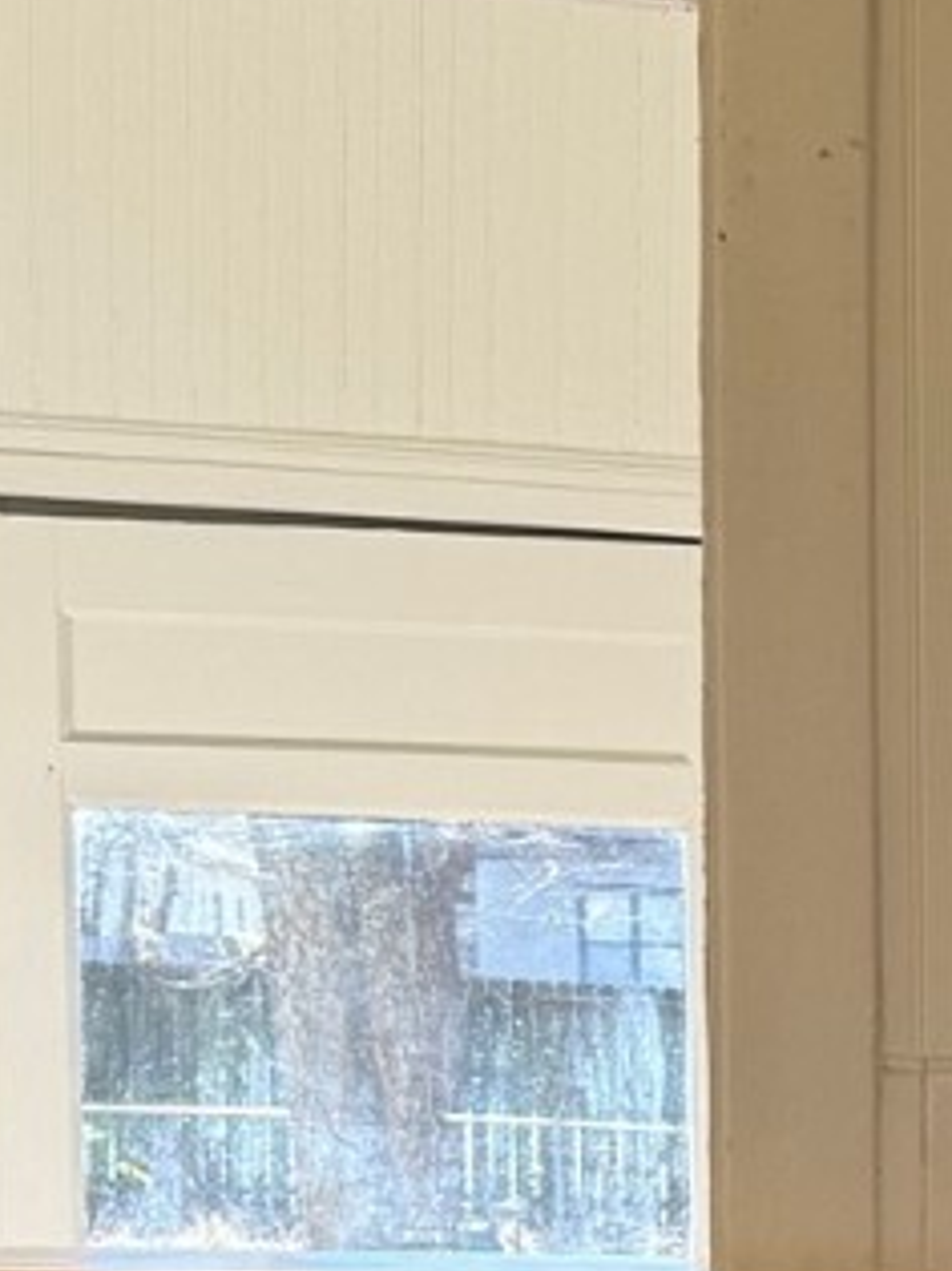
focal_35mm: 117
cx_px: 1952
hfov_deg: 11.3
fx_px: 4293
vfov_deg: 16.1
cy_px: 1549
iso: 64
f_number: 1.78
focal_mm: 6.76
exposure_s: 1/167
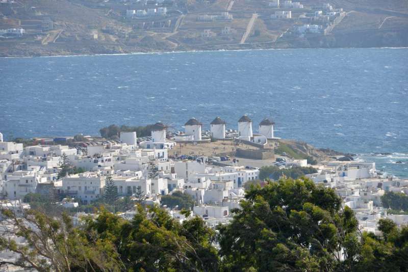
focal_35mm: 200
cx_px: 204
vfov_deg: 6.9
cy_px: 136
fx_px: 2267
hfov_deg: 10.3
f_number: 9
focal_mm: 200
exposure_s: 1/250
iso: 100
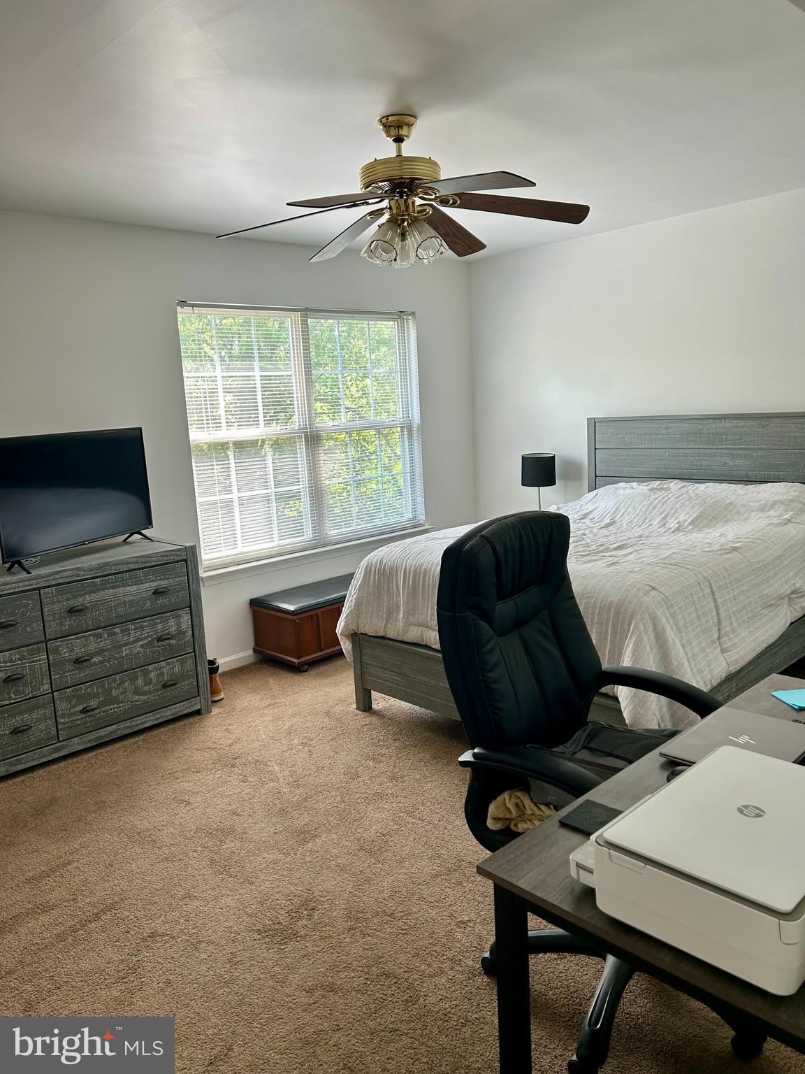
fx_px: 806
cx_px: 402
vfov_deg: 67.3
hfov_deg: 53.1
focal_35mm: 26
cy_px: 537
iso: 50
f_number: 1.5
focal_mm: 5.7
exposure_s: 1/120
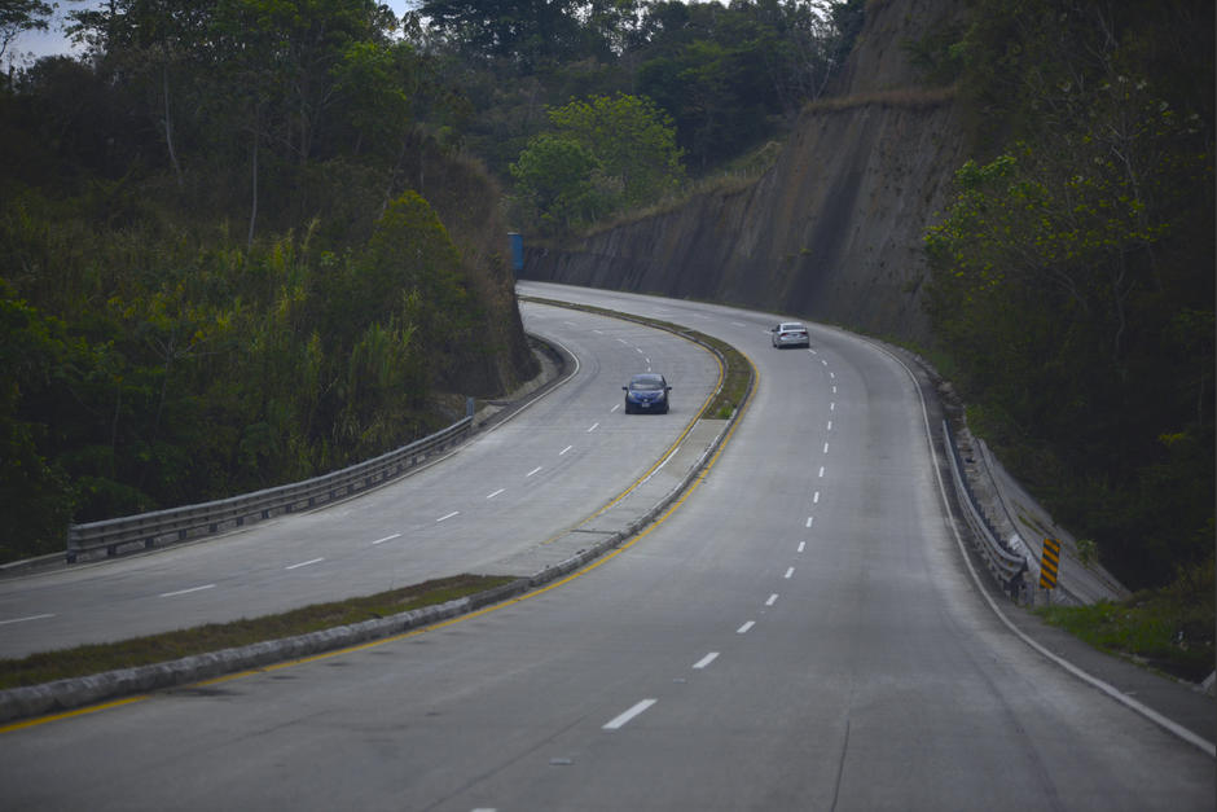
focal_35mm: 112
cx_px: 608
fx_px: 3787
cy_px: 406
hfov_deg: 18.3
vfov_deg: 12.2
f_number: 2.8
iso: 200
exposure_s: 1/500
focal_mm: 112
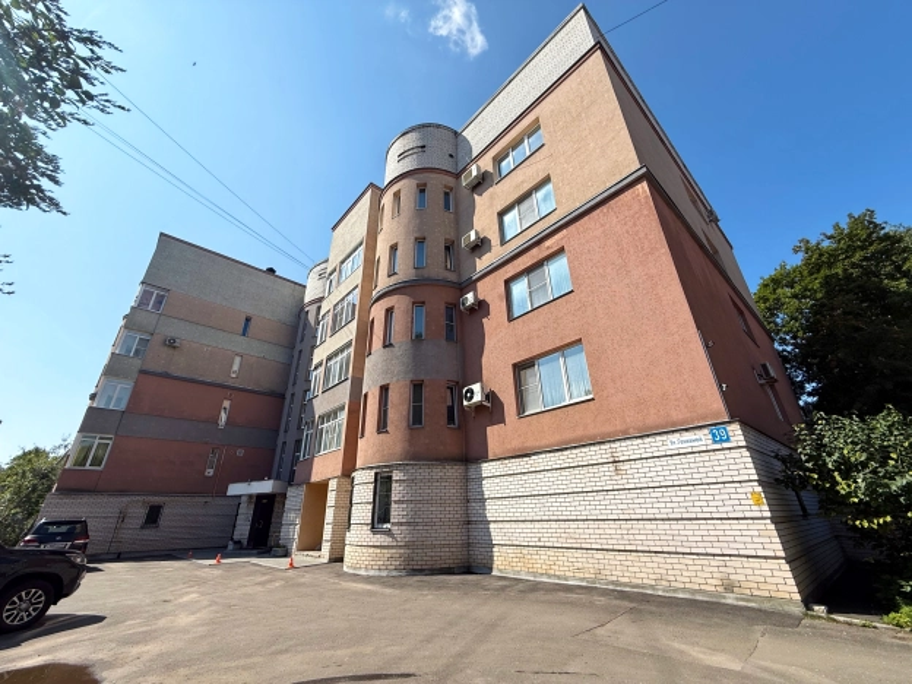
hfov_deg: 102.1
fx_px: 369
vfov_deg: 85.7
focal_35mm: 14
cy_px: 342
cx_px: 456
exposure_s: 1/2320
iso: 50
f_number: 2.2
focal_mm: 2.22
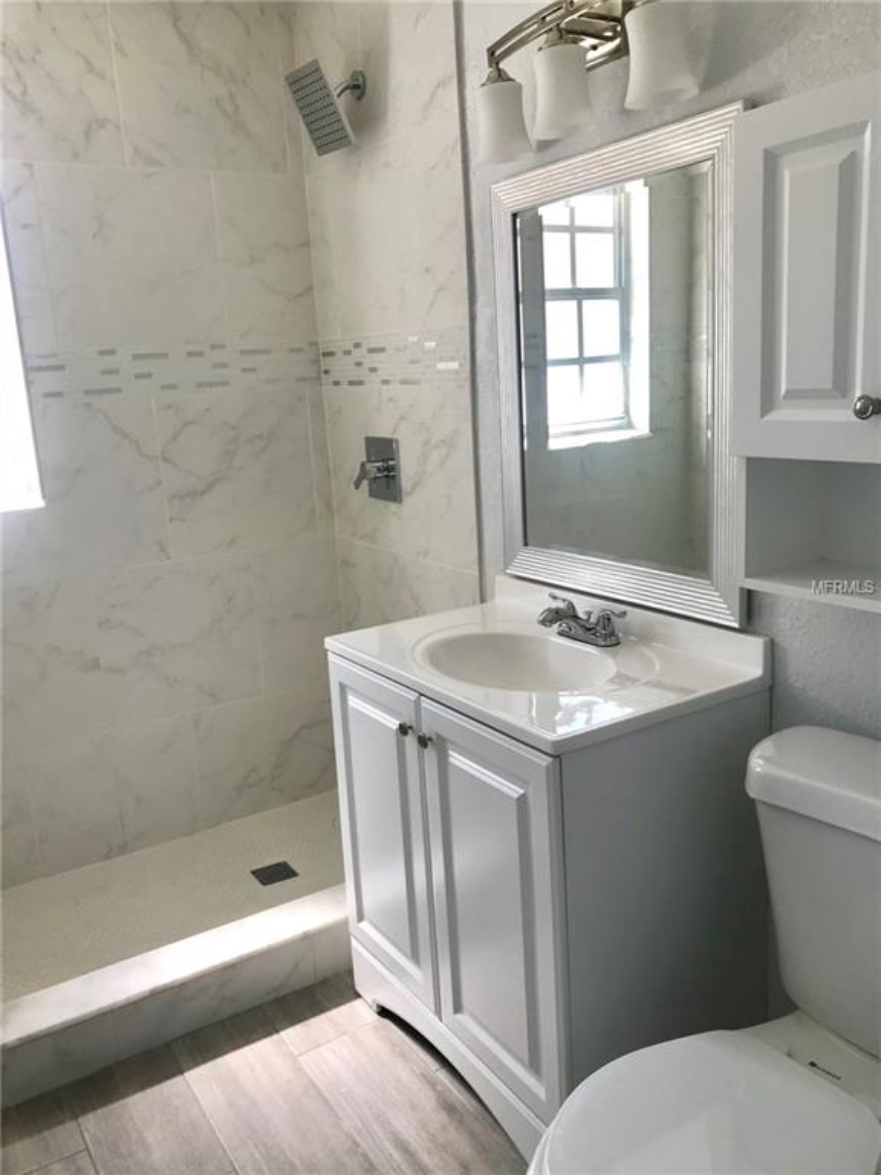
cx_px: 440
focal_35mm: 28
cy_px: 588
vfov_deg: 63.4
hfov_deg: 49.7
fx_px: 950
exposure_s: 1/120
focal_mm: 3.99
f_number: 1.8
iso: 25
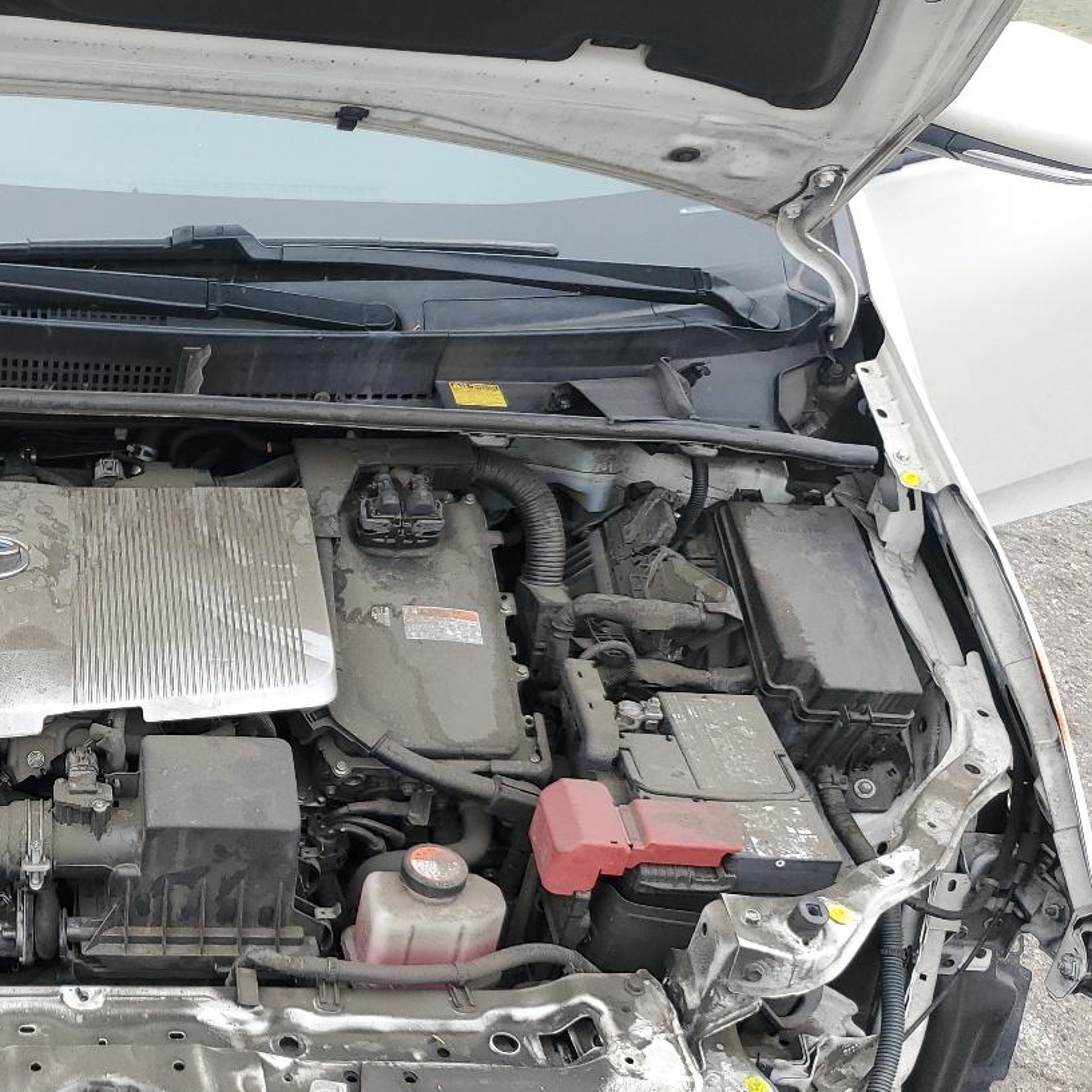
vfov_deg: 37.4
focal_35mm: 45
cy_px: 668
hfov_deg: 35.1
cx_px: 82
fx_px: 1606
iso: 50
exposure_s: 1/286
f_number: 1.5
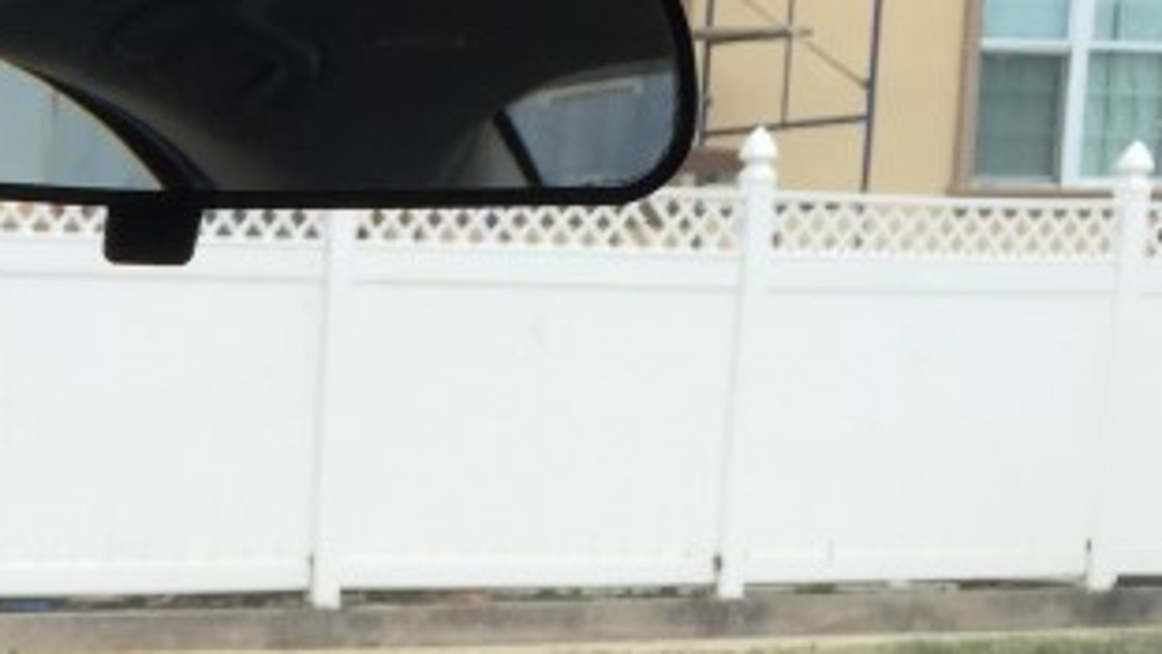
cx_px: -116
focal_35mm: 104
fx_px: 3205
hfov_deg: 19.7
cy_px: 1312
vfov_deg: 10.7
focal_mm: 4.15
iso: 32
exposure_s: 1/319
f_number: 2.2
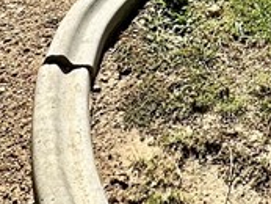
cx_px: 288
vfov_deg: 12.7
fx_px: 650
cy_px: -315
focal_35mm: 83
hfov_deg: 22.4
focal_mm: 2.22
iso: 50
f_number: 2.2
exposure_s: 1/1742
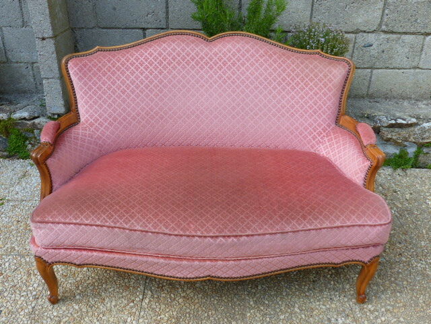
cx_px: 216
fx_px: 398
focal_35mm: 32
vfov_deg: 44.2
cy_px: 162
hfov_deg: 56.8
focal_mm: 5.8
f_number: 4
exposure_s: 1/250
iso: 100
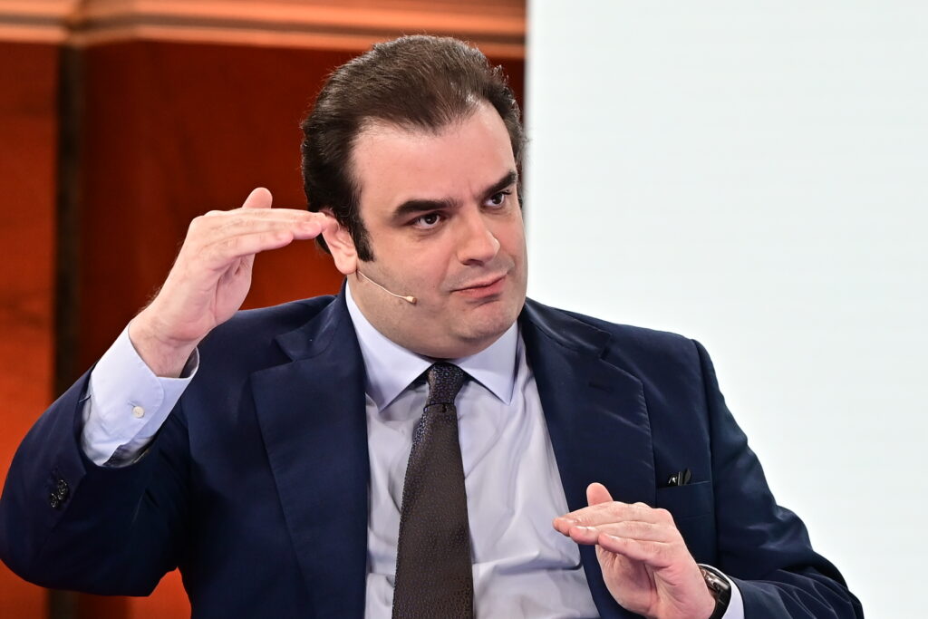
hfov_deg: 17.1
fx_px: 3094
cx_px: 464
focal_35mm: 120
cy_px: 310
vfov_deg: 11.4
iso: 400
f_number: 4
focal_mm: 120
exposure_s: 1/125
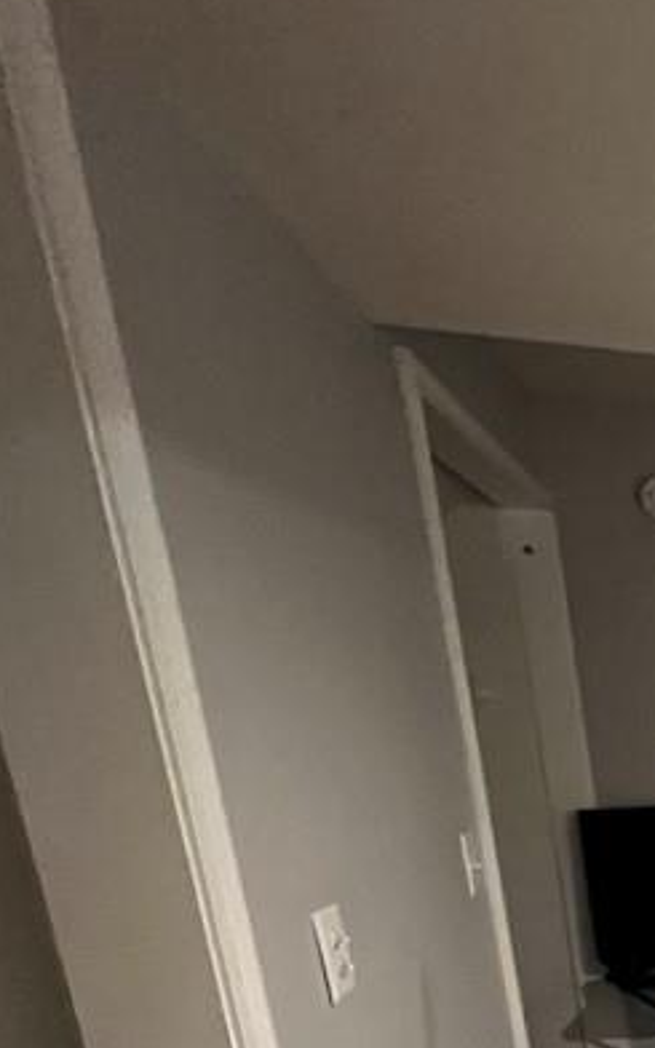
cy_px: 987
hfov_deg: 21.3
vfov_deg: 47.2
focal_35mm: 36
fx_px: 1028
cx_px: 1208
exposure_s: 1/40
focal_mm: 1.57
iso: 800
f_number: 1.8
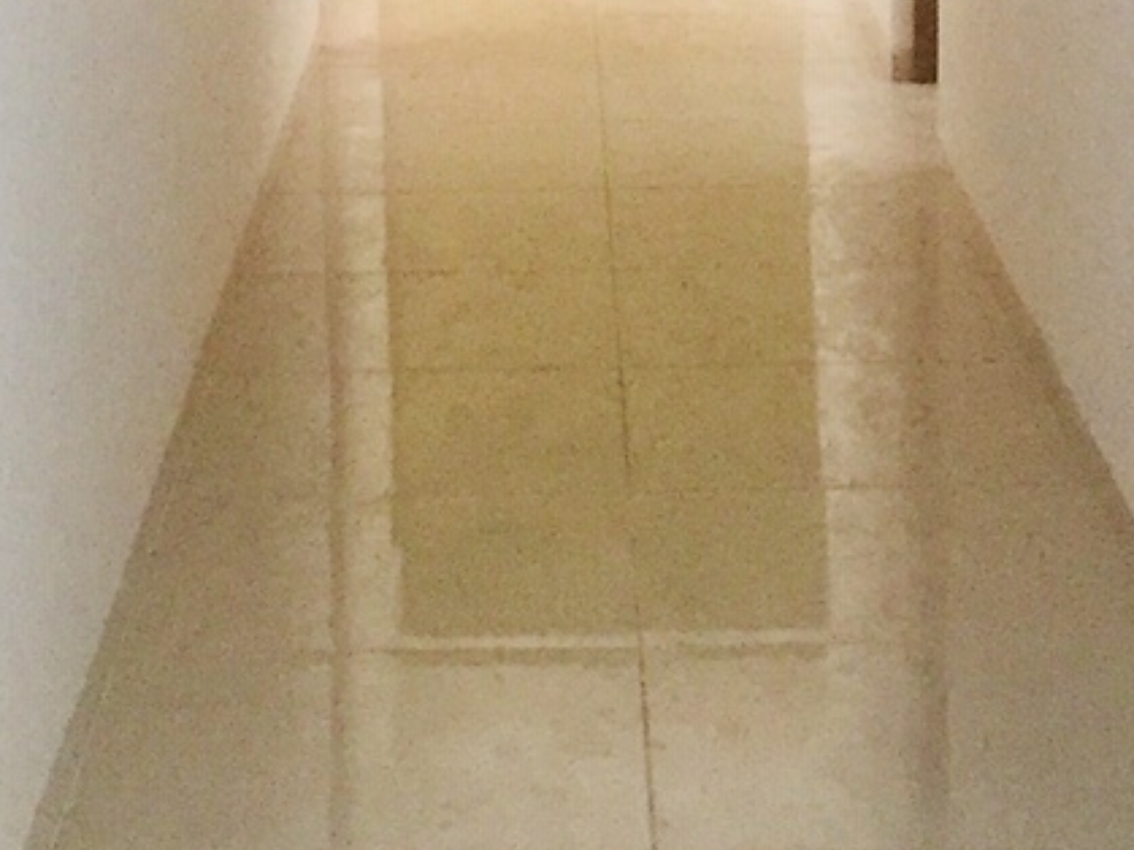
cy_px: -330
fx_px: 3701
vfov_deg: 12.6
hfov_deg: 17.4
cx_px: 582
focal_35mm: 113
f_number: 2.2
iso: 160
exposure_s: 1/30
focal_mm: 4.15
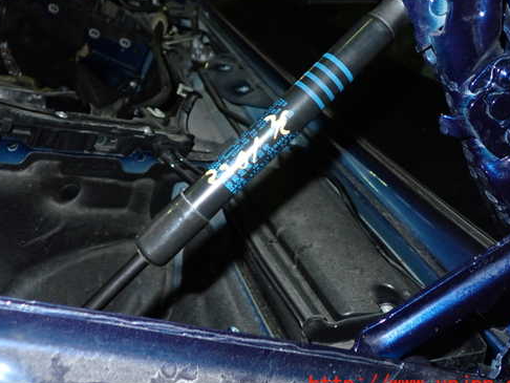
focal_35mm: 37
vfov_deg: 38.6
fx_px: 545
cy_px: 163
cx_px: 231
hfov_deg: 50.0
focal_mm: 5.4
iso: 500
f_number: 6.3
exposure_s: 1/30
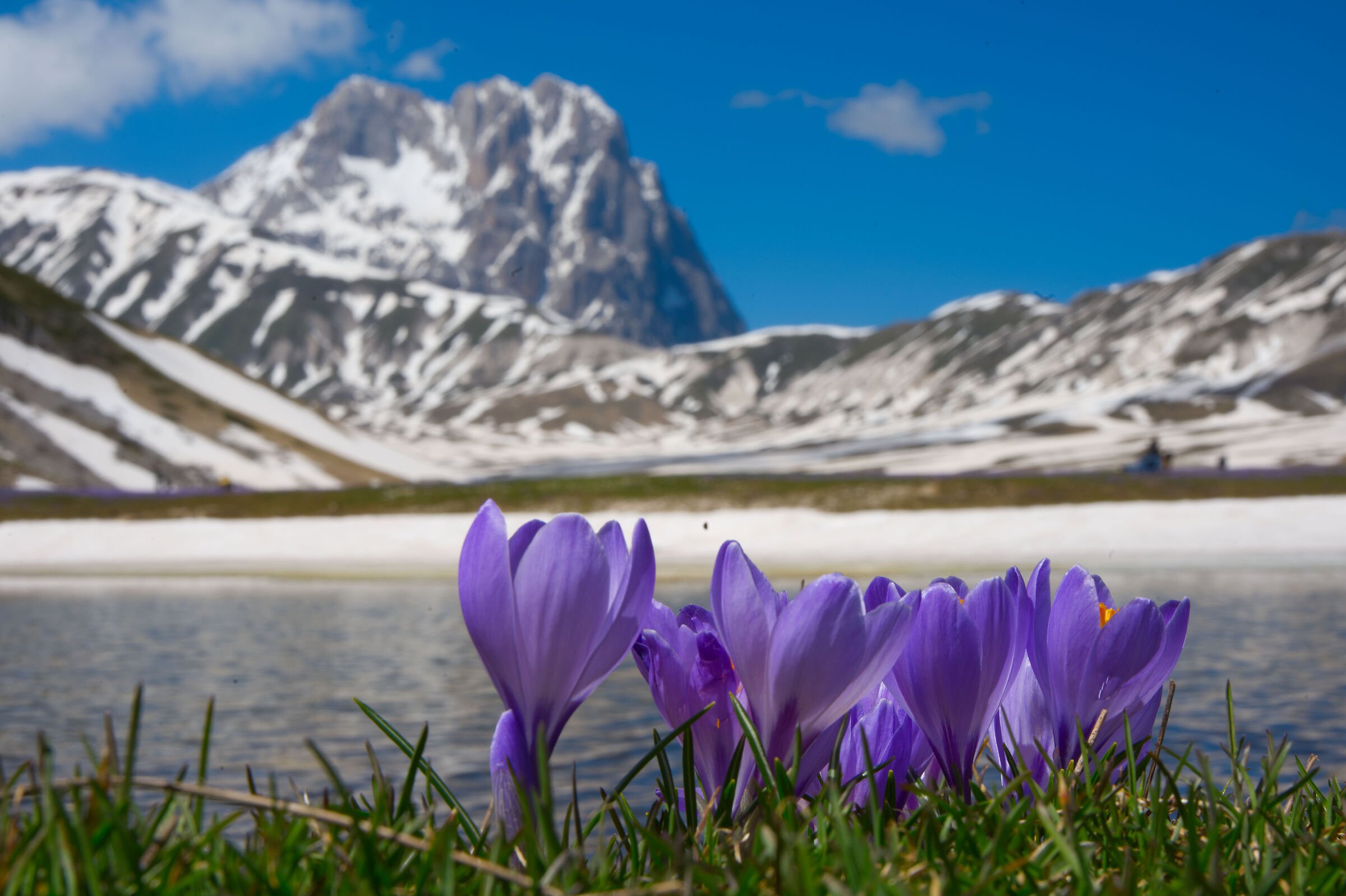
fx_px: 2355
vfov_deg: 21.6
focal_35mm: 63
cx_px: 673
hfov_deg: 31.9
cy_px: 448
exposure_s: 1/80
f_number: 25
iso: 100
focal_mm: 63
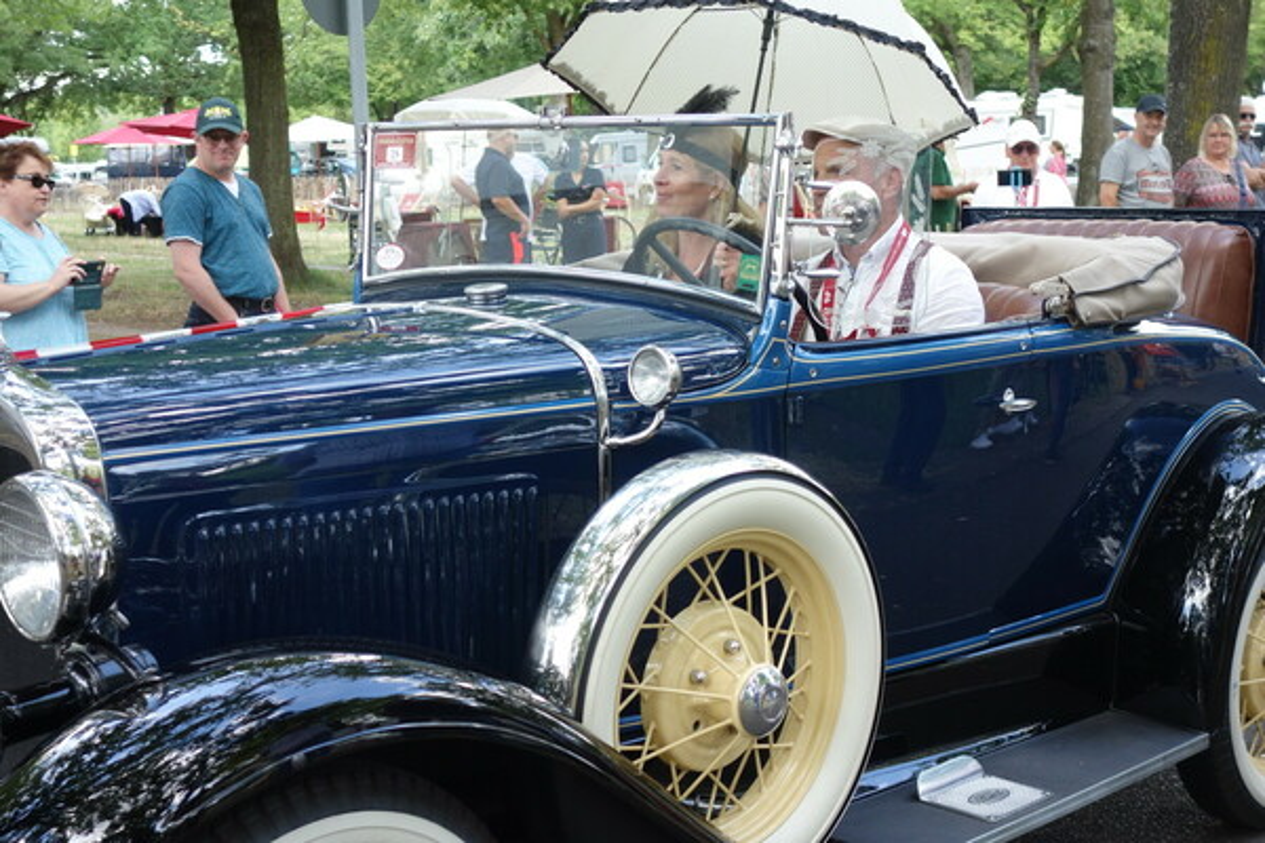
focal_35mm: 54
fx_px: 1897
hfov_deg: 36.9
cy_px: 422
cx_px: 632
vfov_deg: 25.1
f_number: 3.5
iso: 400
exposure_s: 1/250
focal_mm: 20.19
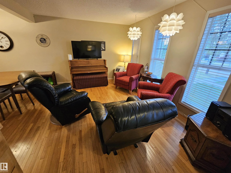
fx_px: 87
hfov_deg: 106.2
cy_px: 86
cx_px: 116
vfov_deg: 89.9
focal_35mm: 13
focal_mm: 2.2
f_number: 2.2
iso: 320
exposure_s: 1/60
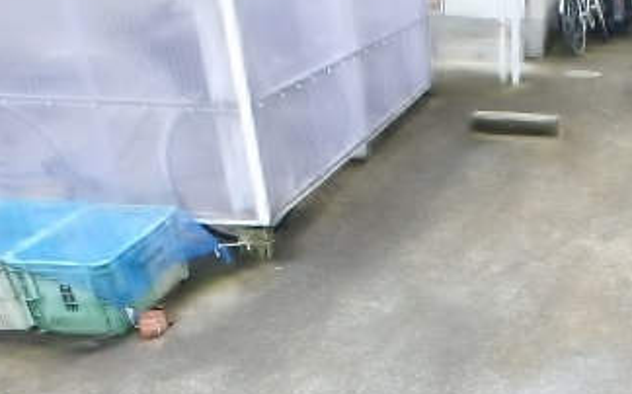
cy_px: 328
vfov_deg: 28.4
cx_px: 603
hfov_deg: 40.7
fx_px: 757
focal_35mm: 44
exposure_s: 1/100
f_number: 3.5
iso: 125
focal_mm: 3.7
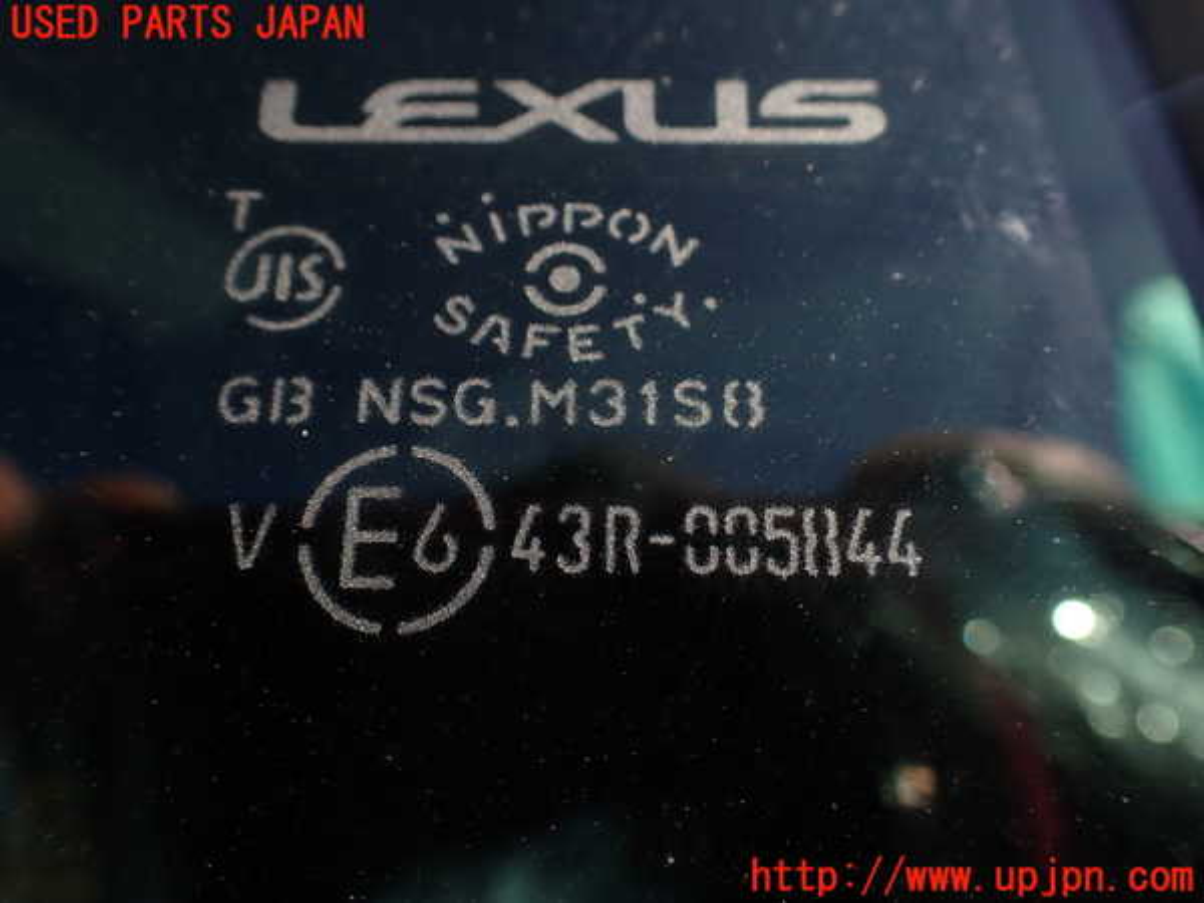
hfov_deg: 60.0
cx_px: 602
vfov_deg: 46.8
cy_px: 452
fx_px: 1043
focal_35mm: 30
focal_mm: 5.4
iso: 100
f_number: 3.2
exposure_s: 1/640
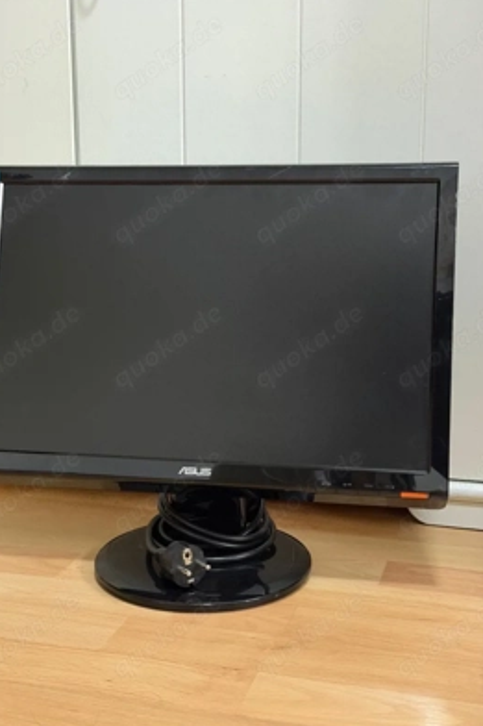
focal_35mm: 51
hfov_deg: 26.4
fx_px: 1027
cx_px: 207
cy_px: 367
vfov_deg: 38.9
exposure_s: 1/29
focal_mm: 6.76
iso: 800
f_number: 1.78
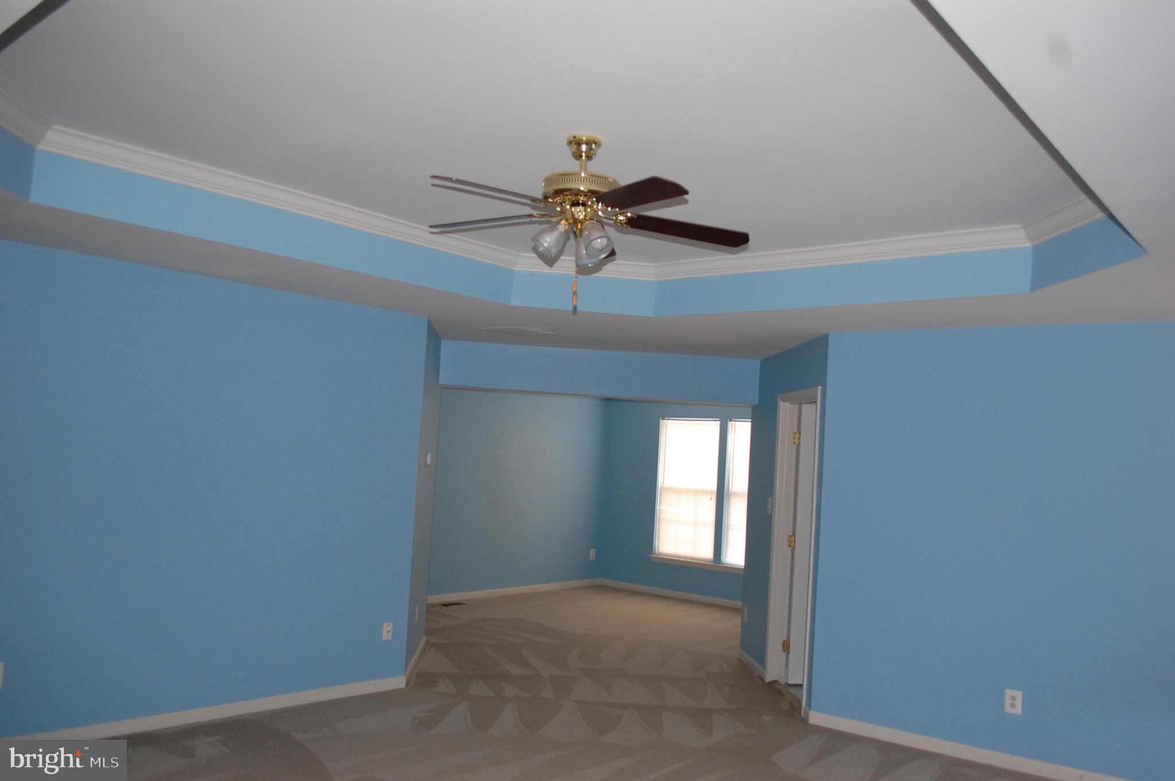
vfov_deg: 47.8
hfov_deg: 67.4
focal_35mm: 27
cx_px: 588
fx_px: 880
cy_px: 390
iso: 400
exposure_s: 1/60
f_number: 3.8
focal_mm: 18
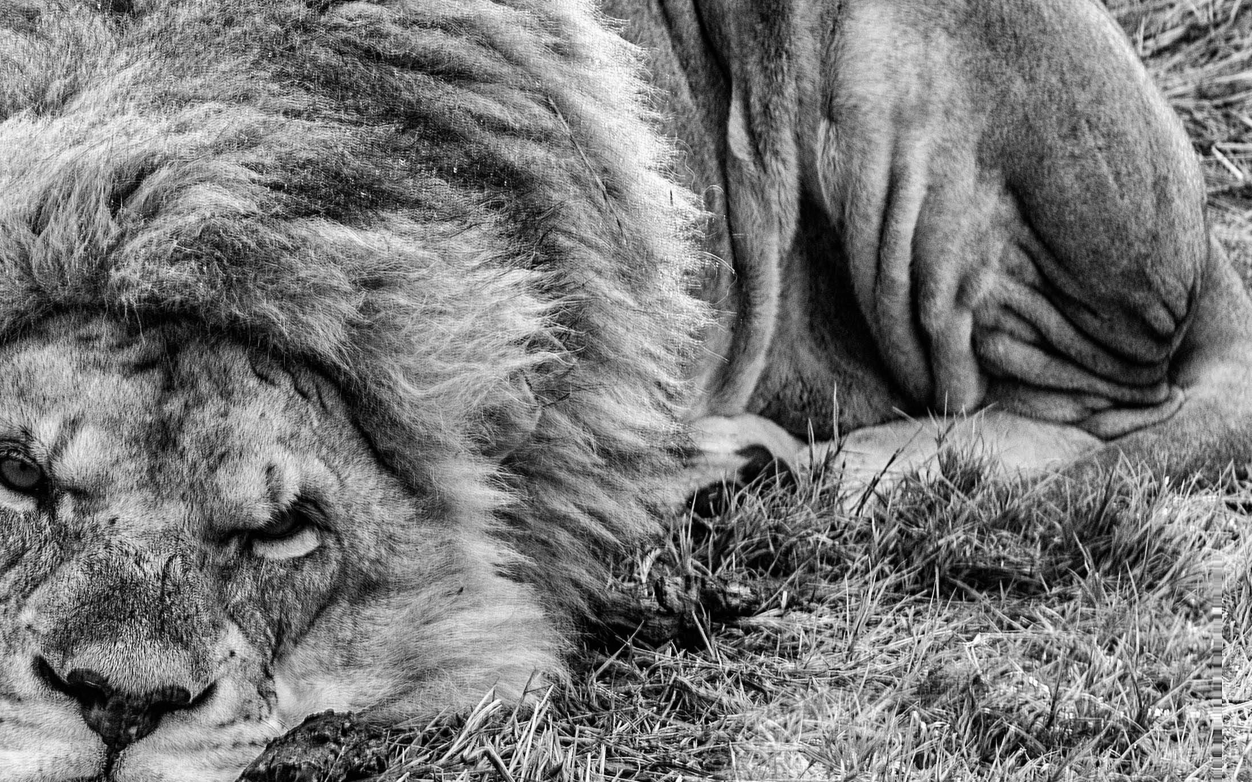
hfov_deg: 3.9
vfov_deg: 2.4
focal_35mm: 538
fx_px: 18358
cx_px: 392
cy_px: 252
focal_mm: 200
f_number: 8
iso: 200
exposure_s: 1/60
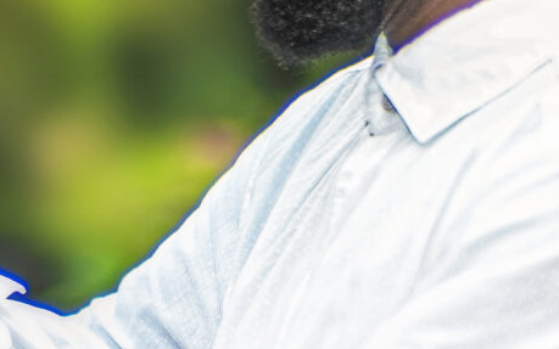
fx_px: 6491
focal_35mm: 426
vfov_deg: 3.1
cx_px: 272
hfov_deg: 4.9
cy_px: 302
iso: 80
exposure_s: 1/640
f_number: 32
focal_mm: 50
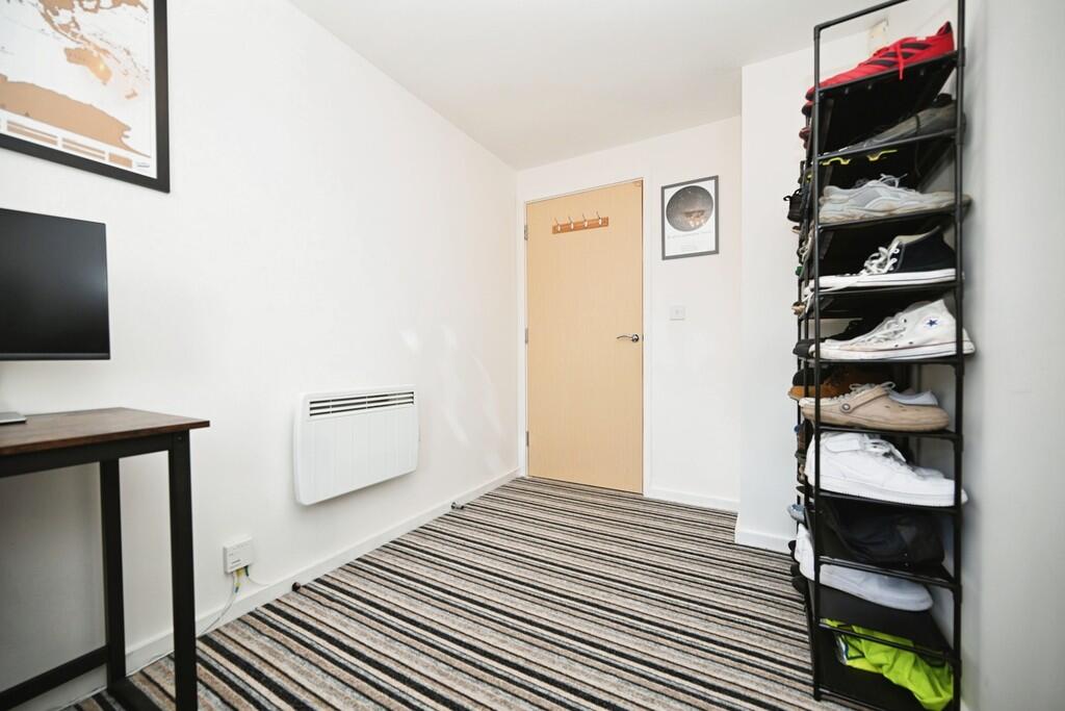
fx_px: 414
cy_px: 356
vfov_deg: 81.2
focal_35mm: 14
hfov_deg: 104.2
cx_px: 532
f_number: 4
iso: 320
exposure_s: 1/60
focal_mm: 14
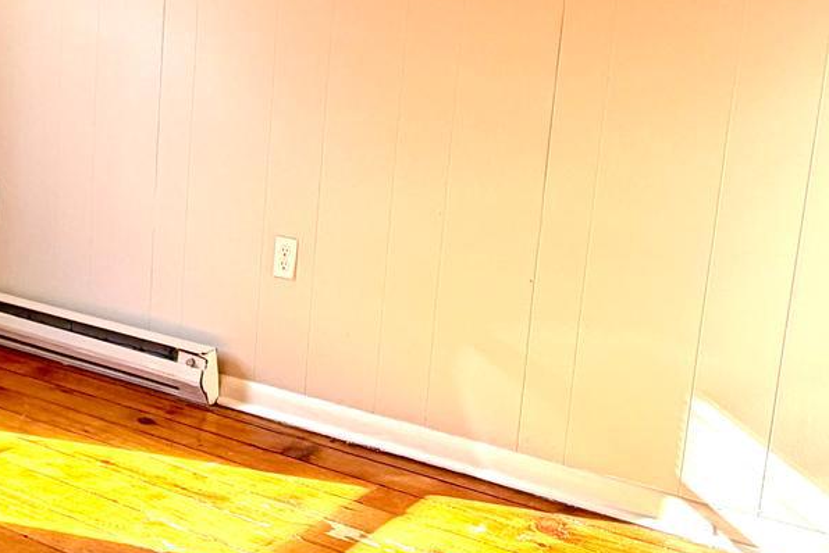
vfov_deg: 27.0
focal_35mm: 50
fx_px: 1152
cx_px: 319
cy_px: 276
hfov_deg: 39.4
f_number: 2.2
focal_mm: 2.22
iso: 64
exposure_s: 1/121
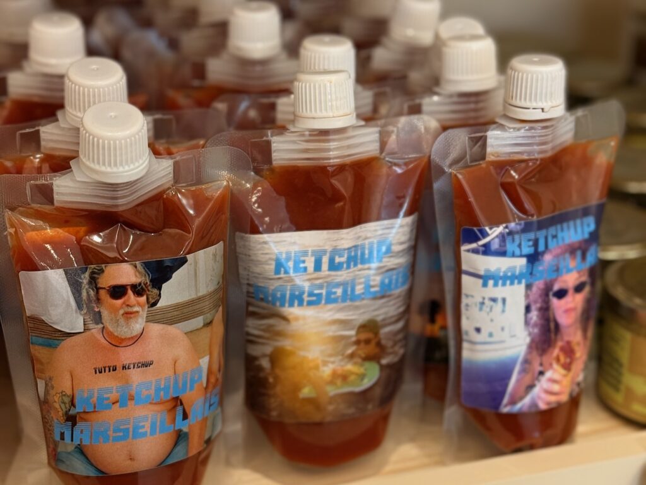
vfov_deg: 30.3
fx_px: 896
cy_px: 242
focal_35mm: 48
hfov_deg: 39.7
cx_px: 323
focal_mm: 6.76
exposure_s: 1/50
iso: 250
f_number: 1.78
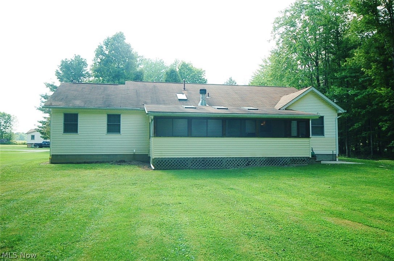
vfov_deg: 43.5
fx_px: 328
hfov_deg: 62.0
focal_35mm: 30
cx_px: 197
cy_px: 130
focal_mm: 20
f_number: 6.3
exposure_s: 1/160
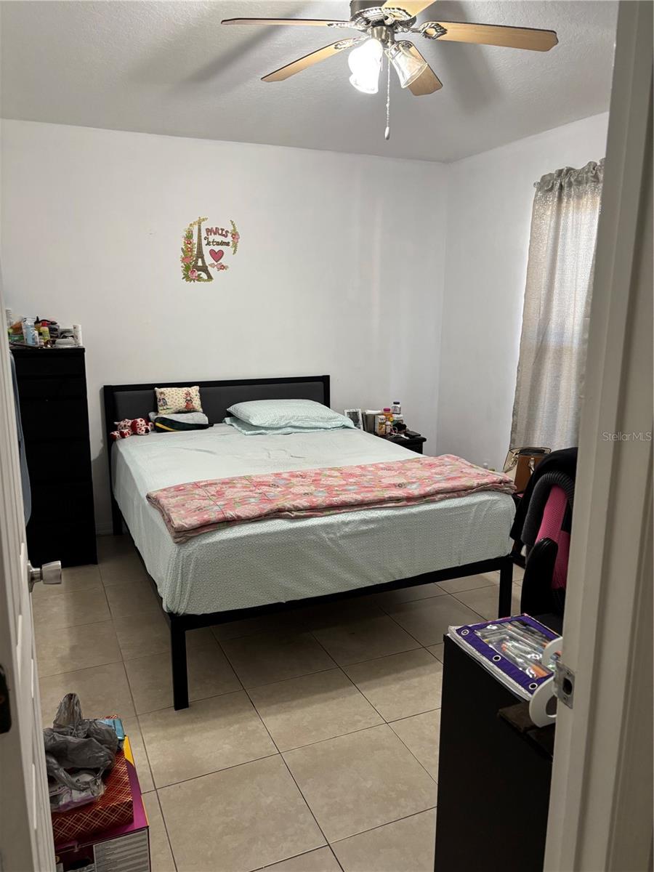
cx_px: 327
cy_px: 436
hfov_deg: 53.1
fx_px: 655
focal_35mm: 26
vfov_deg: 67.3
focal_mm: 5.96
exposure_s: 1/60
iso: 200
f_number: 1.6
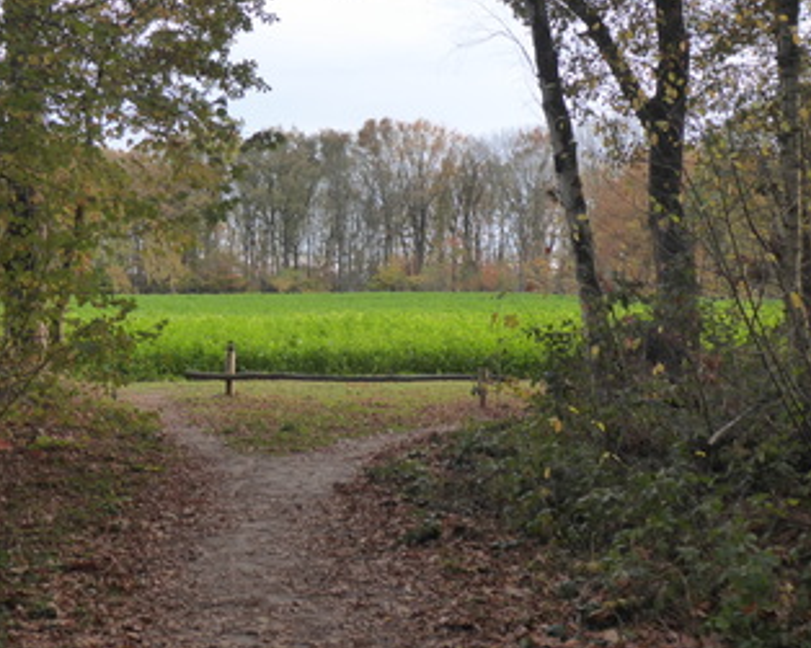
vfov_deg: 25.3
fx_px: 1440
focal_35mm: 60
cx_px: 359
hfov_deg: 31.4
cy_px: 241
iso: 160
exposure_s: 1/100
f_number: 3.8
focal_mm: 7.2
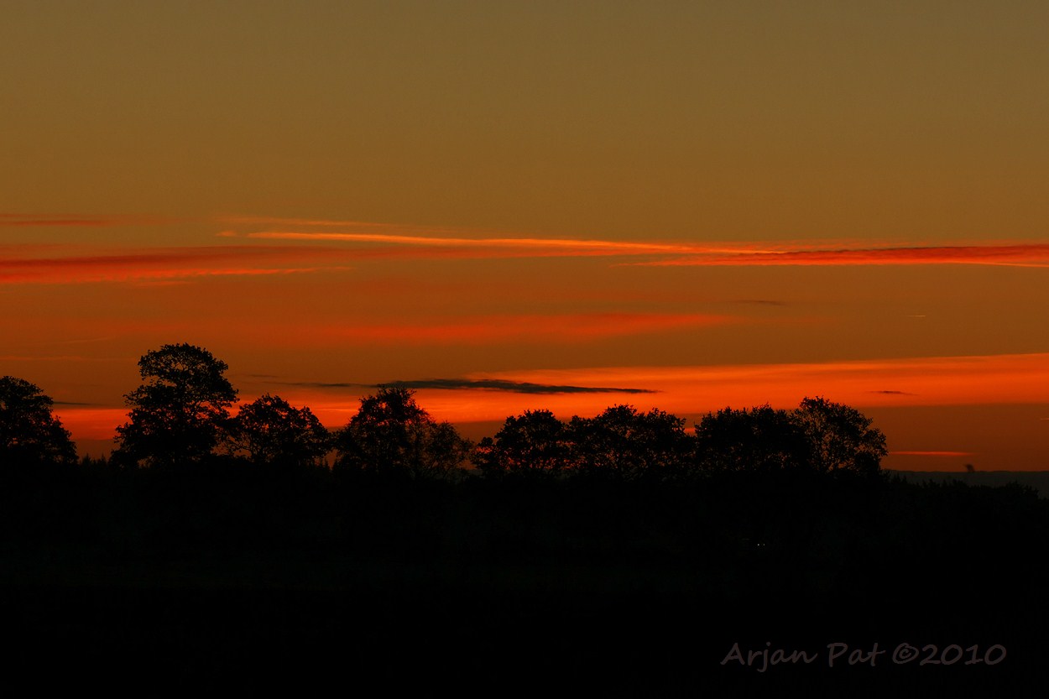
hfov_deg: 9.8
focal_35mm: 210
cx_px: 524
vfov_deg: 6.5
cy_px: 350
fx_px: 6118
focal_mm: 140
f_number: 6.3
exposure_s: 1/250
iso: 200
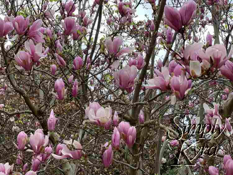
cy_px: 88
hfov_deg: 36.8
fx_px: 350
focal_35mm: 52
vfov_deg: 28.0
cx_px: 116
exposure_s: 1/134
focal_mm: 6
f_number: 2.4
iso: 16
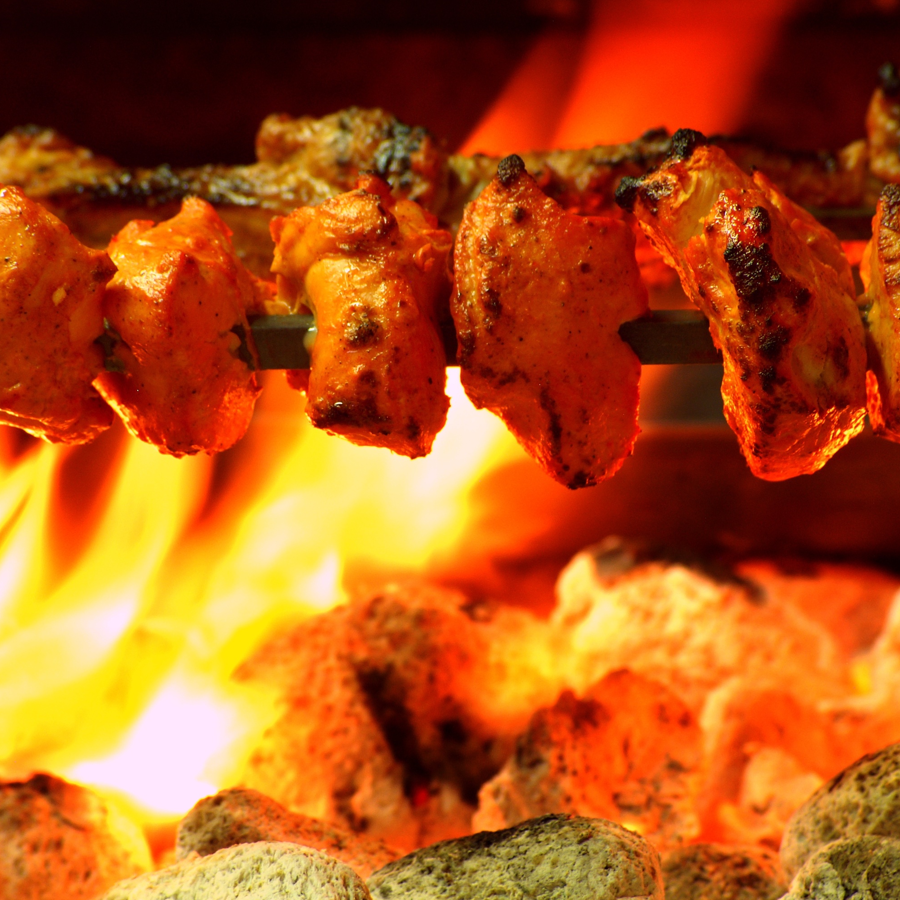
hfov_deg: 4.6
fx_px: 11295
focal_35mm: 384
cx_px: 400
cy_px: 451
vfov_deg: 4.6
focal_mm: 200
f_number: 9.5
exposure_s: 1/3.33
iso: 400
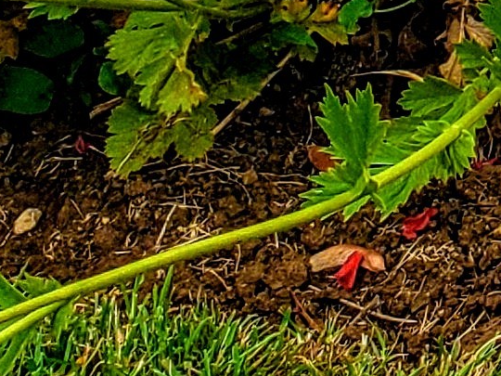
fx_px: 2808
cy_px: -570
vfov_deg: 7.1
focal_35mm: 194
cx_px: 1044
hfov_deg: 9.5
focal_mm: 4.3
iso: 50
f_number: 2.4
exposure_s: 1/444
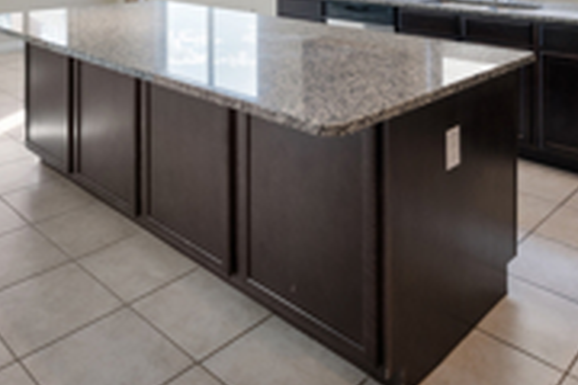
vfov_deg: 32.8
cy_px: -47
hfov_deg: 54.2
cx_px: 241
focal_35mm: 35
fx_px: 562
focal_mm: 14
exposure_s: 1/2
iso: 320
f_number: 9
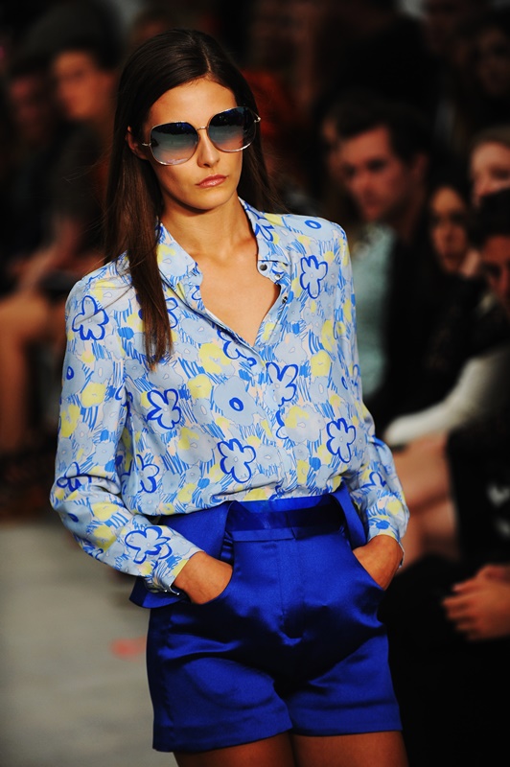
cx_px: 255
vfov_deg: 11.8
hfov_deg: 7.8
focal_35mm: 175
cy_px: 384
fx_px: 3725
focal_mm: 175
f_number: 4.5
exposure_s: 1/800
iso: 800
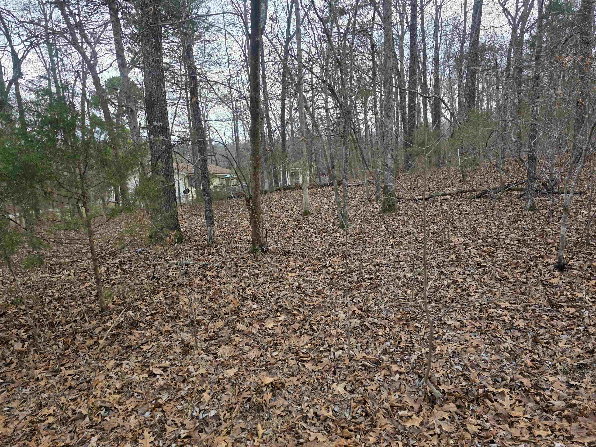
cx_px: 298
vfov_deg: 58.9
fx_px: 396
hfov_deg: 73.9
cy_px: 224
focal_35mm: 23
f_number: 1.7
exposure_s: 1/359
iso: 40
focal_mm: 6.3
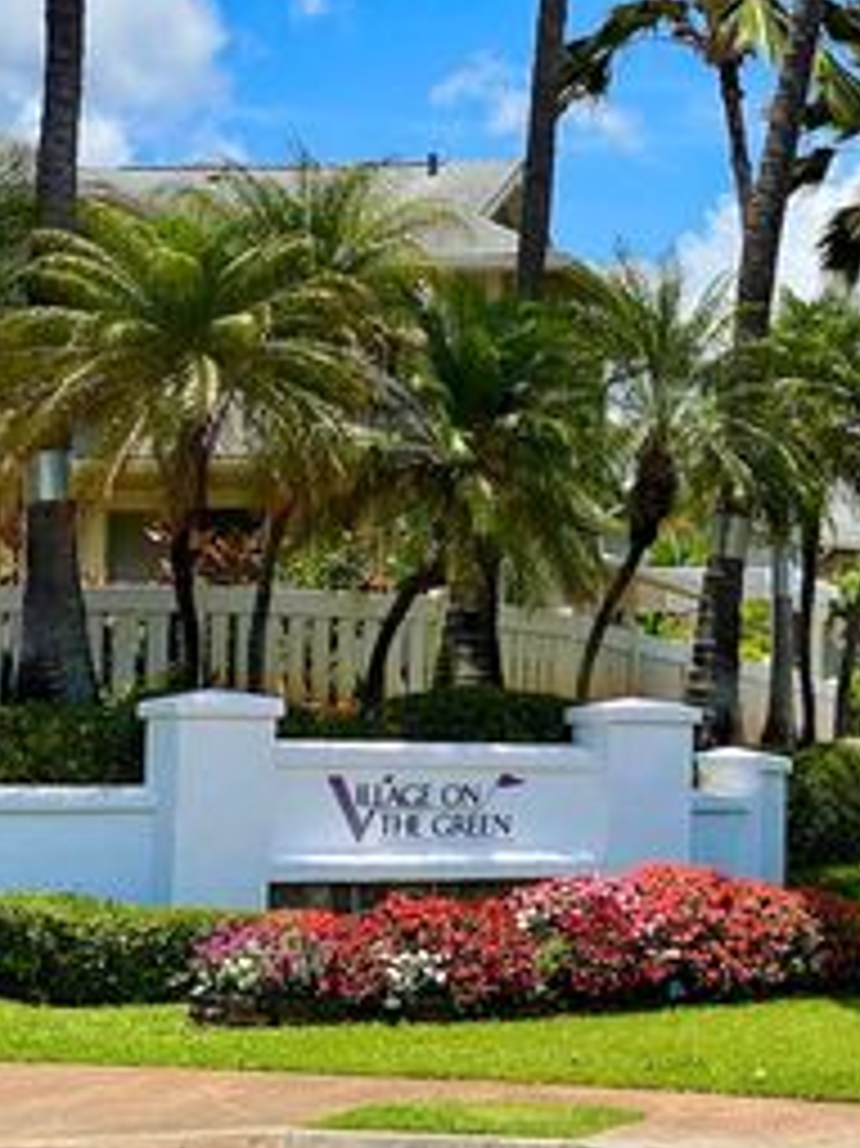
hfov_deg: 14.1
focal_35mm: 102
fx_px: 3382
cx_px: 977
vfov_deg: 19.2
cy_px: 425
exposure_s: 1/1996
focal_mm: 6
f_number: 2
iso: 20
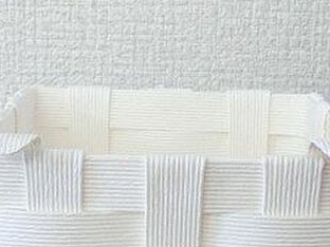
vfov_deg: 11.8
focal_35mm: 123
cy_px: 279
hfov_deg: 16.0
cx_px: 173
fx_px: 1173
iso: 400
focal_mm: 8
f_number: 4.4
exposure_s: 1/60
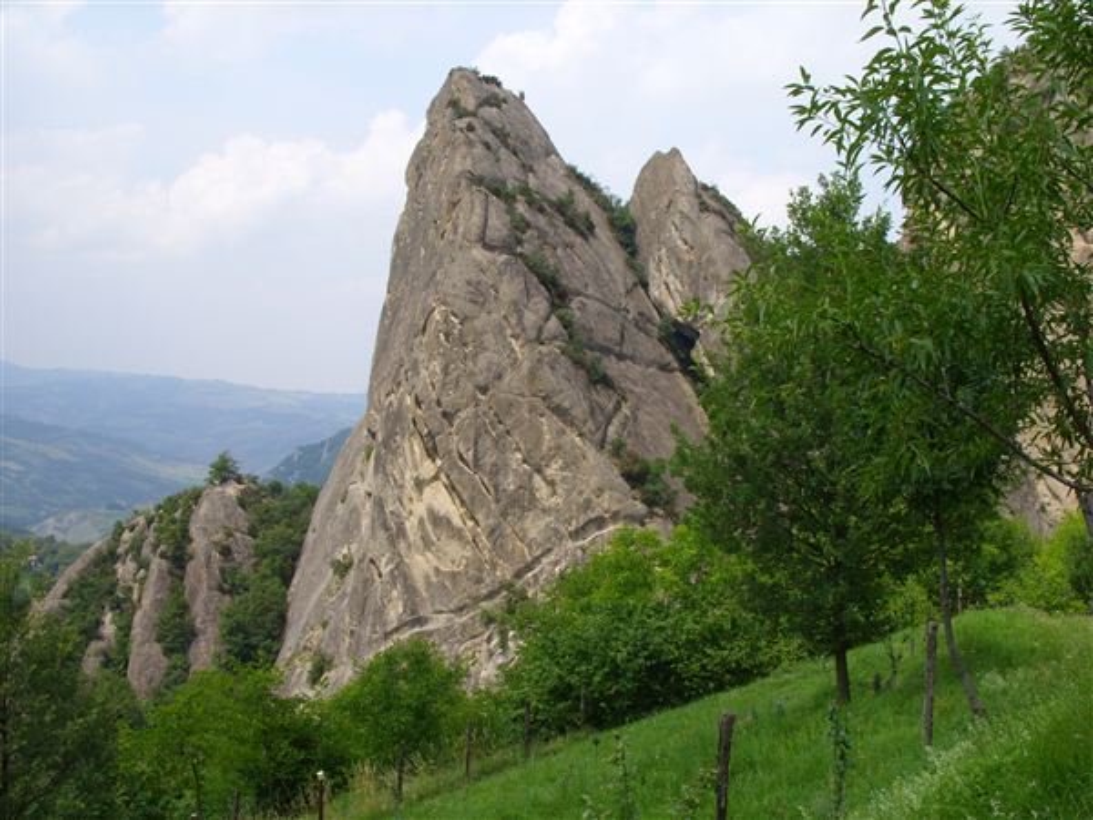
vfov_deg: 37.7
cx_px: 546
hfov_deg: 49.0
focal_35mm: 38
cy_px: 410
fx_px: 1200
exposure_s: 1/184
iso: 50
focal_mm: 7.8
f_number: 7.4
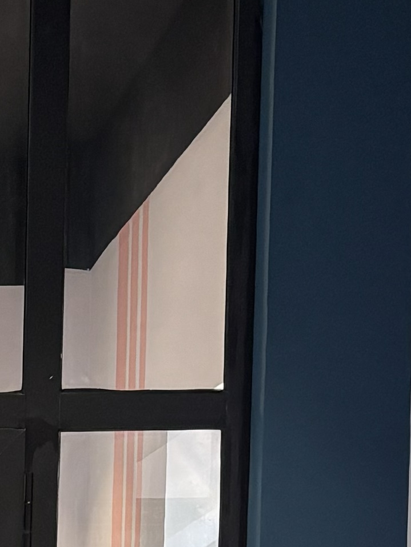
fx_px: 2453
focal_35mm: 155
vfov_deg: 11.6
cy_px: 1033
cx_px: -367
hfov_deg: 9.1
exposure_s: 1/100
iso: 80
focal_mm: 5.96
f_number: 1.6
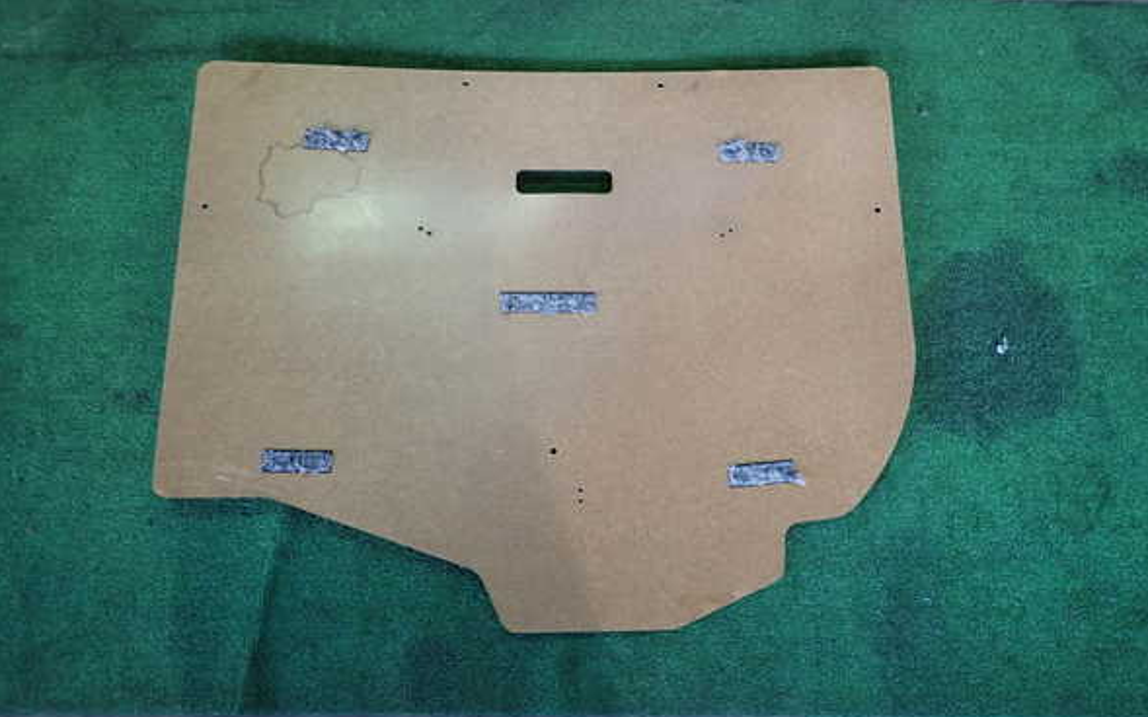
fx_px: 845
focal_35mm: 27
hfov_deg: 68.4
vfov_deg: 46.0
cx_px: 579
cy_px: 343
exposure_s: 1/30
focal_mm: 4.5
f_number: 2
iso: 200
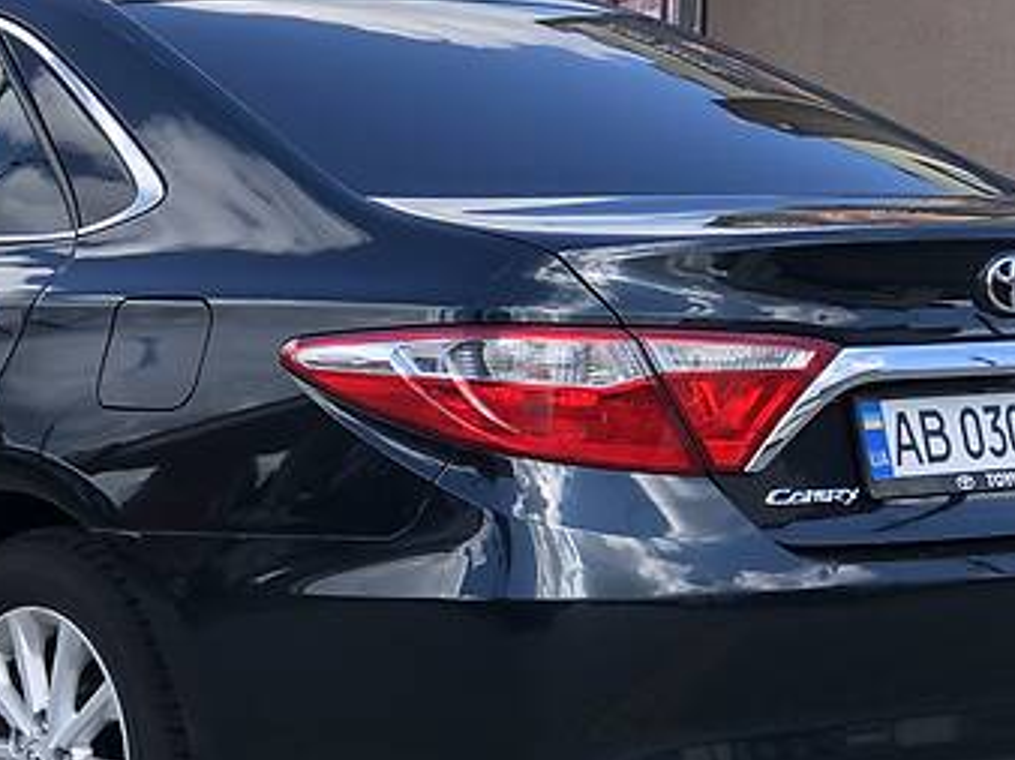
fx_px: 3956
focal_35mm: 135
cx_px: 246
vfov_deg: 11.0
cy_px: 418
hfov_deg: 14.6
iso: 20
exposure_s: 1/202
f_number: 2.8
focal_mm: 6.6
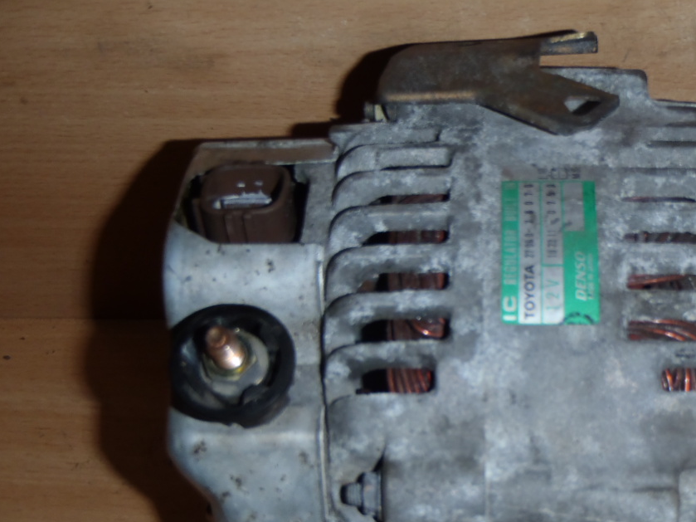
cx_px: 512
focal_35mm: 58
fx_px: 1166
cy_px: 398
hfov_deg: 32.7
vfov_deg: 24.9
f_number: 4.6
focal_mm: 6.83
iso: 100
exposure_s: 1/40
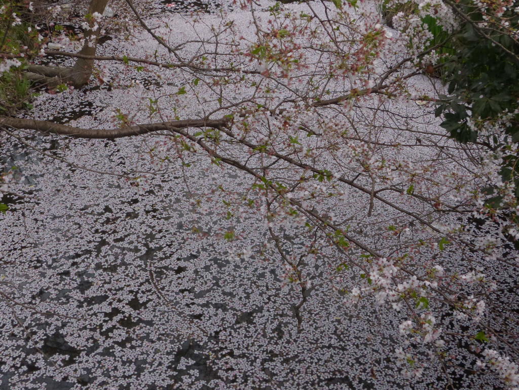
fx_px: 735
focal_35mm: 49
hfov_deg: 38.9
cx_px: 260
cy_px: 195
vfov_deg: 29.7
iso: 250
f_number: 5
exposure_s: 1/30
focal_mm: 8.7
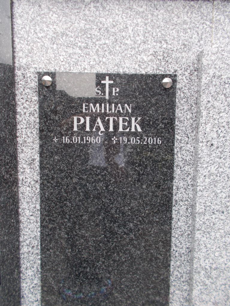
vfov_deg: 67.3
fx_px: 230
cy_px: 153
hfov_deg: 53.1
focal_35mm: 26
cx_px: 115
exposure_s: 1/320
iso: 80
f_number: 3.2
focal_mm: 4.6
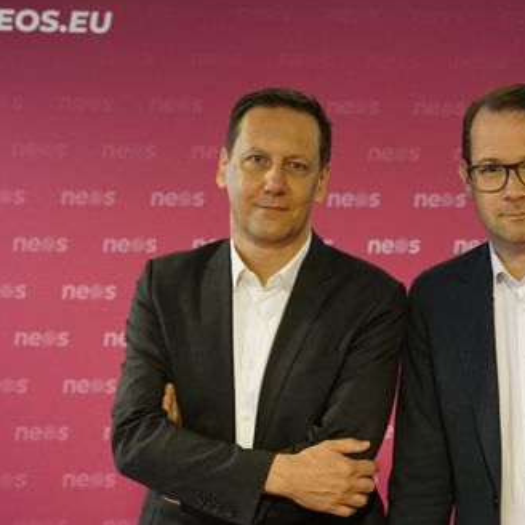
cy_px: 253
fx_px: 1253
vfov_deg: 23.7
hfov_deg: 23.4
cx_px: 408
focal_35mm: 73
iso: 5000
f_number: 4.5
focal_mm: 37
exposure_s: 1/100
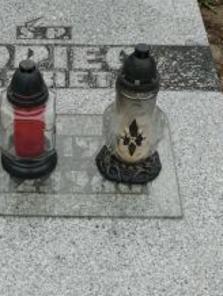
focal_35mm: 77
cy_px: 145
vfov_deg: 25.3
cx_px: 44
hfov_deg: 19.0
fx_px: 660
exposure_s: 1/200
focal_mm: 7.4
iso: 100
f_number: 4
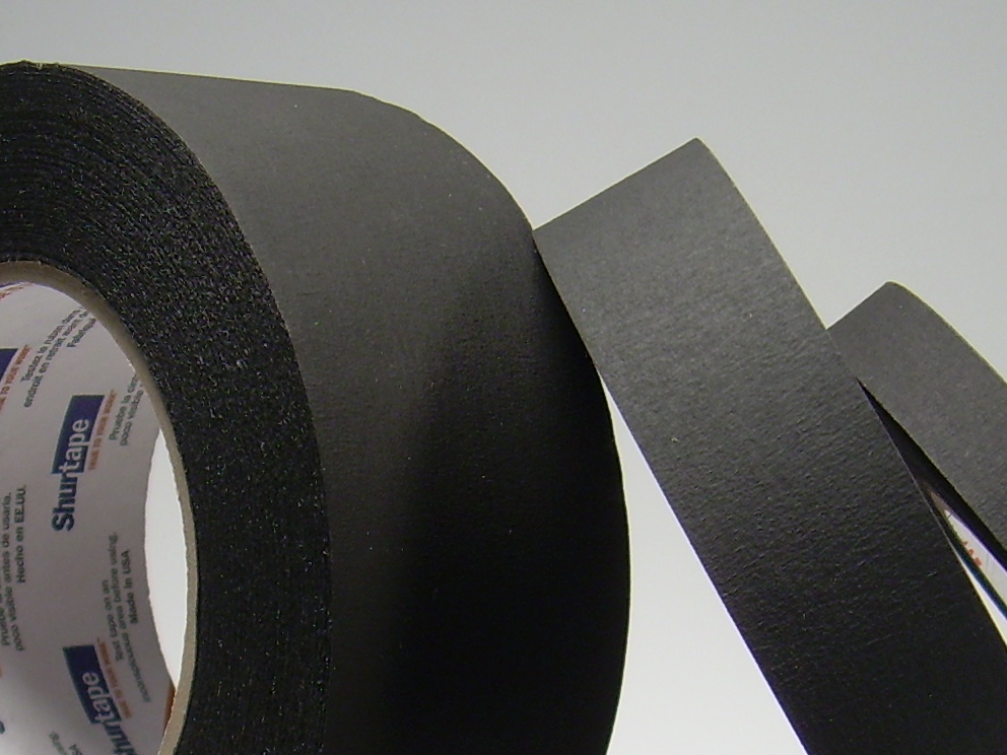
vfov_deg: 16.6
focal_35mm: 87
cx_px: 537
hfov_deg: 22.5
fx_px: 2531
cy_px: 750
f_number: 2.8
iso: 50
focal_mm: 6.3
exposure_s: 1/115
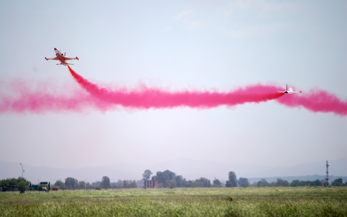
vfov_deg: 4.3
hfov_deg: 6.9
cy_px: 110
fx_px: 2894
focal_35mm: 306
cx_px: 174
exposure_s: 1/1250
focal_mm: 200
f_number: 5.6
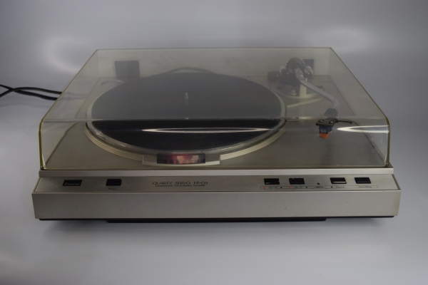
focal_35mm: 40
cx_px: 214
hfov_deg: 47.9
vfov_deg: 33.0
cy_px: 142
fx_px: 481
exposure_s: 1/60
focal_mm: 27
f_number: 4
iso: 400
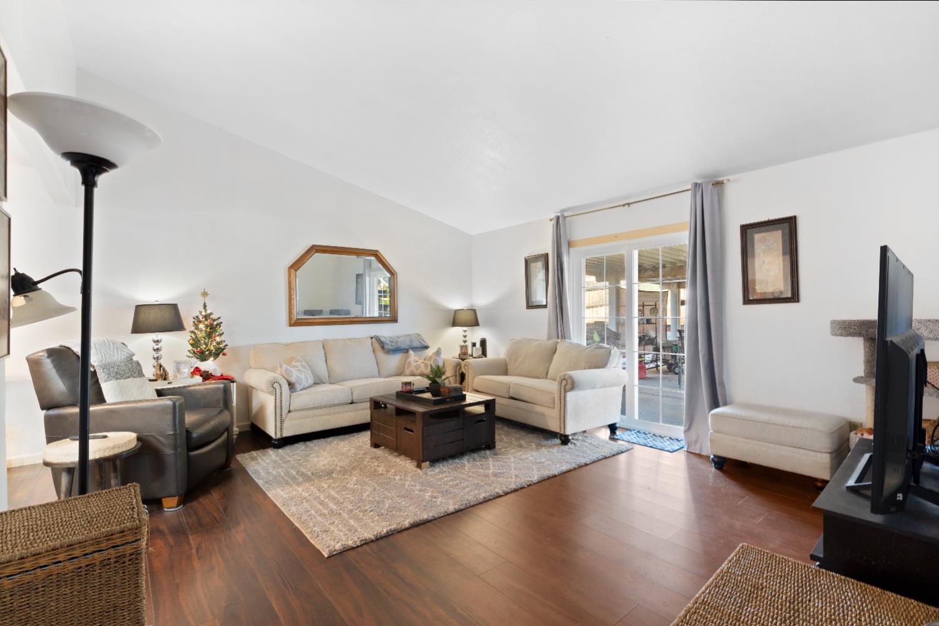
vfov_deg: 73.7
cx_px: 470
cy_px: 313
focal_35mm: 16
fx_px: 417
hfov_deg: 96.7
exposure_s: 5
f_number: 10
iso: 160
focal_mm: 16
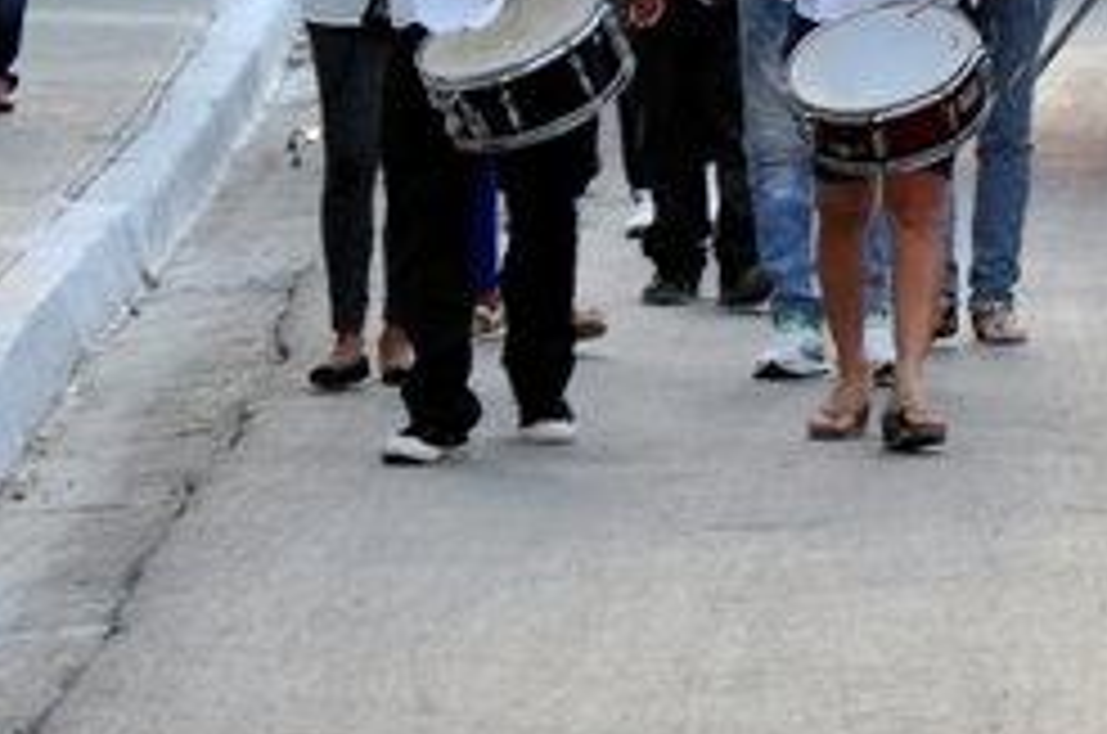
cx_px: 1148
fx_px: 15702
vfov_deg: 2.7
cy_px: -390
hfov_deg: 4.0
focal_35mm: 512
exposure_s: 1/125
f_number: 5.6
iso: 400
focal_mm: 105
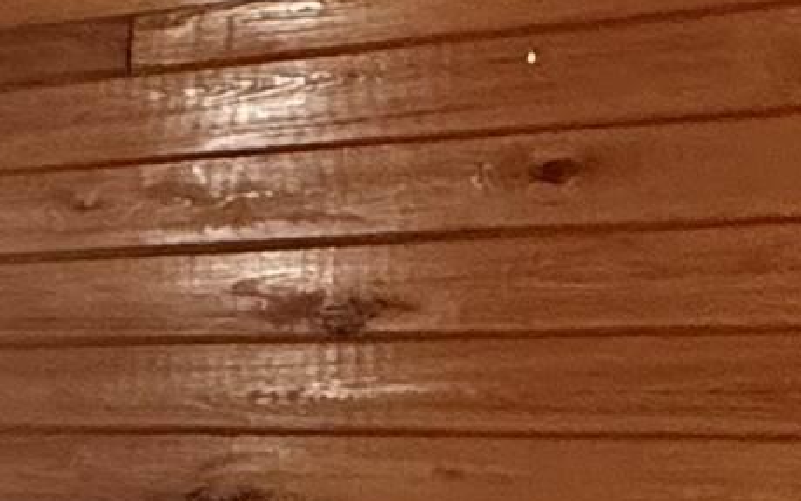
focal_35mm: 99
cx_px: -1226
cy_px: 579
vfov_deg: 12.9
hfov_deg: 13.6
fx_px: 2162
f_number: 2.2
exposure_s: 1/60
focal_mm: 2.22
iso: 640
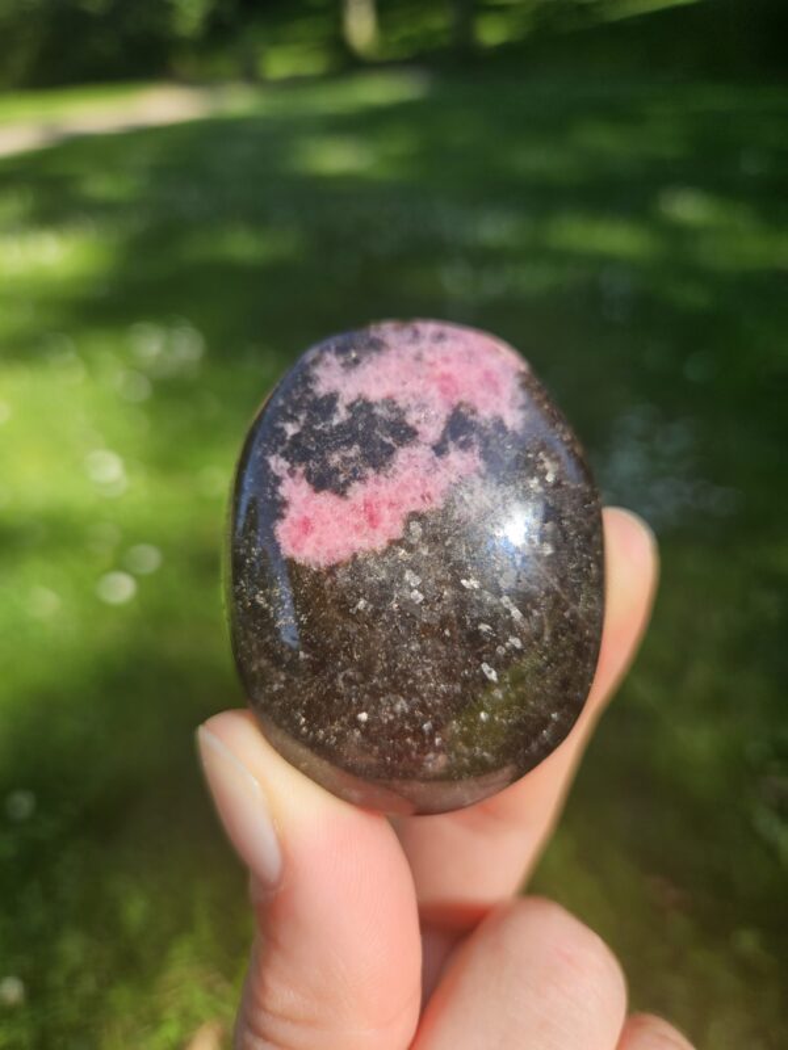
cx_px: 394
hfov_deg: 58.9
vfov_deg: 73.9
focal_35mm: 23
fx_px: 698
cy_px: 525
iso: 25
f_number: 1.8
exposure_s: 1/521
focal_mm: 5.4
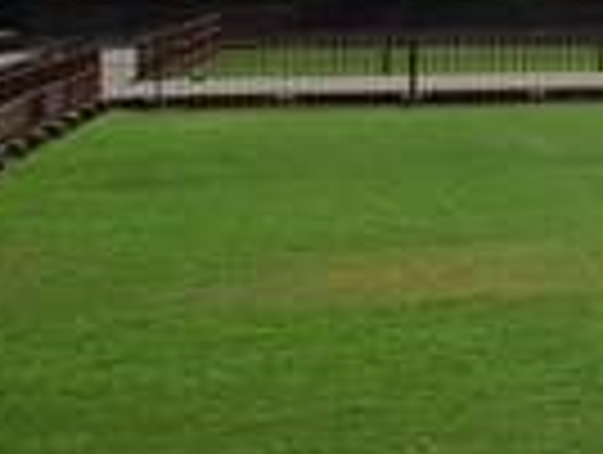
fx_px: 2635
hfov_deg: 11.7
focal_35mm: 151
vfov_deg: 9.4
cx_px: 1192
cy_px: -337
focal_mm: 22
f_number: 11
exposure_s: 1/500
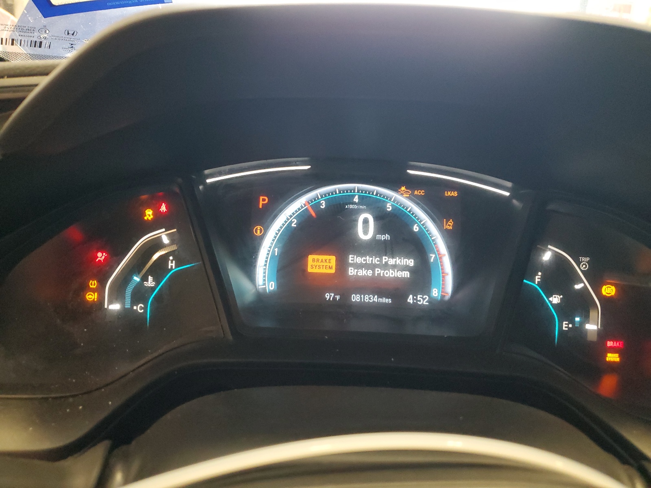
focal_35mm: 26
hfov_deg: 67.3
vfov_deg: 53.1
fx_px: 489
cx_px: 326
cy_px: 244
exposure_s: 1/60.2
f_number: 1.5
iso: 343
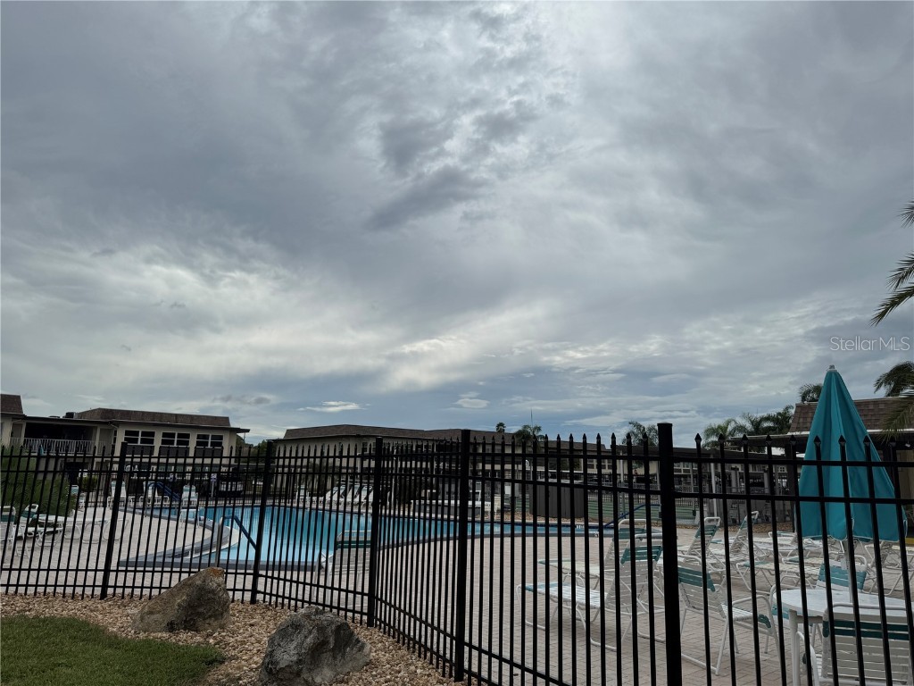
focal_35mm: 24
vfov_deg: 56.8
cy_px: 343
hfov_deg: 71.6
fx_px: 634
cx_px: 457
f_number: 1.78
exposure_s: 1/12346
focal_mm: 6.76
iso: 64
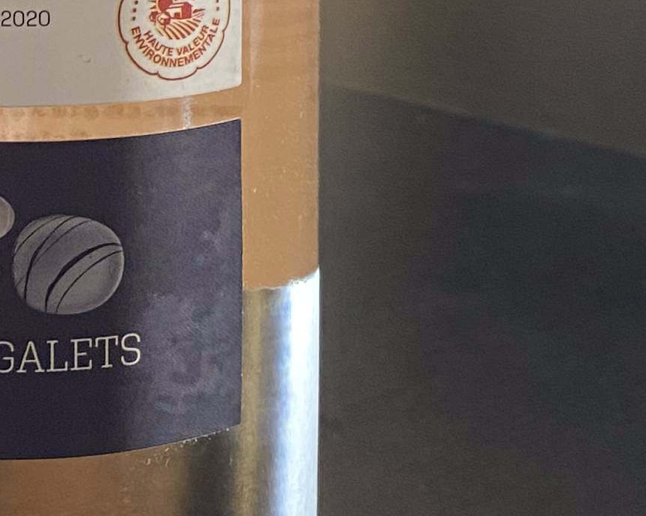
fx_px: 2275
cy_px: -295
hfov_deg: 16.0
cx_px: 89
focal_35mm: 119
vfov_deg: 12.2
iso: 160
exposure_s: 1/60
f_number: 1.8
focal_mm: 4.25
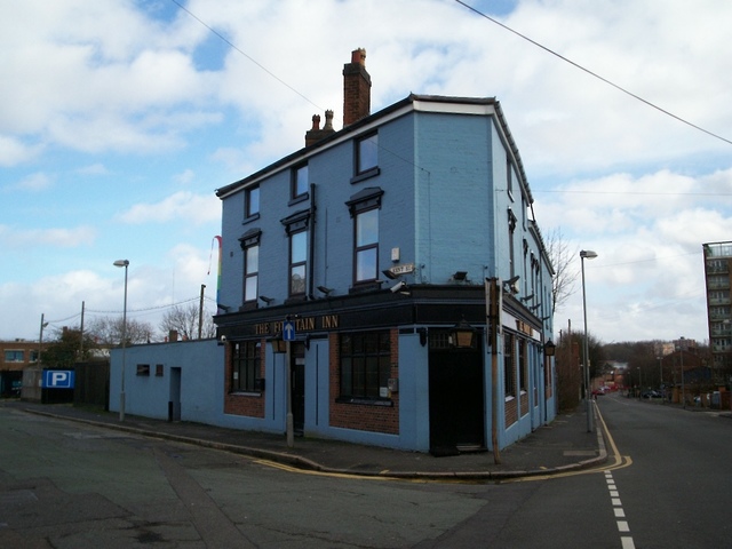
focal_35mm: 36
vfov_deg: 39.7
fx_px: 761
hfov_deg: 51.4
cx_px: 366
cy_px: 274
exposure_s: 1/328
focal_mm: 5.9
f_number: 4.5
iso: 100
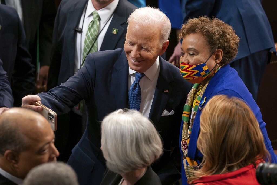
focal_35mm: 200
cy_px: 92
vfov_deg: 6.9
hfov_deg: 10.3
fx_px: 1539
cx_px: 138
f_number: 3.5
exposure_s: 1/200
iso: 1000
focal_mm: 200
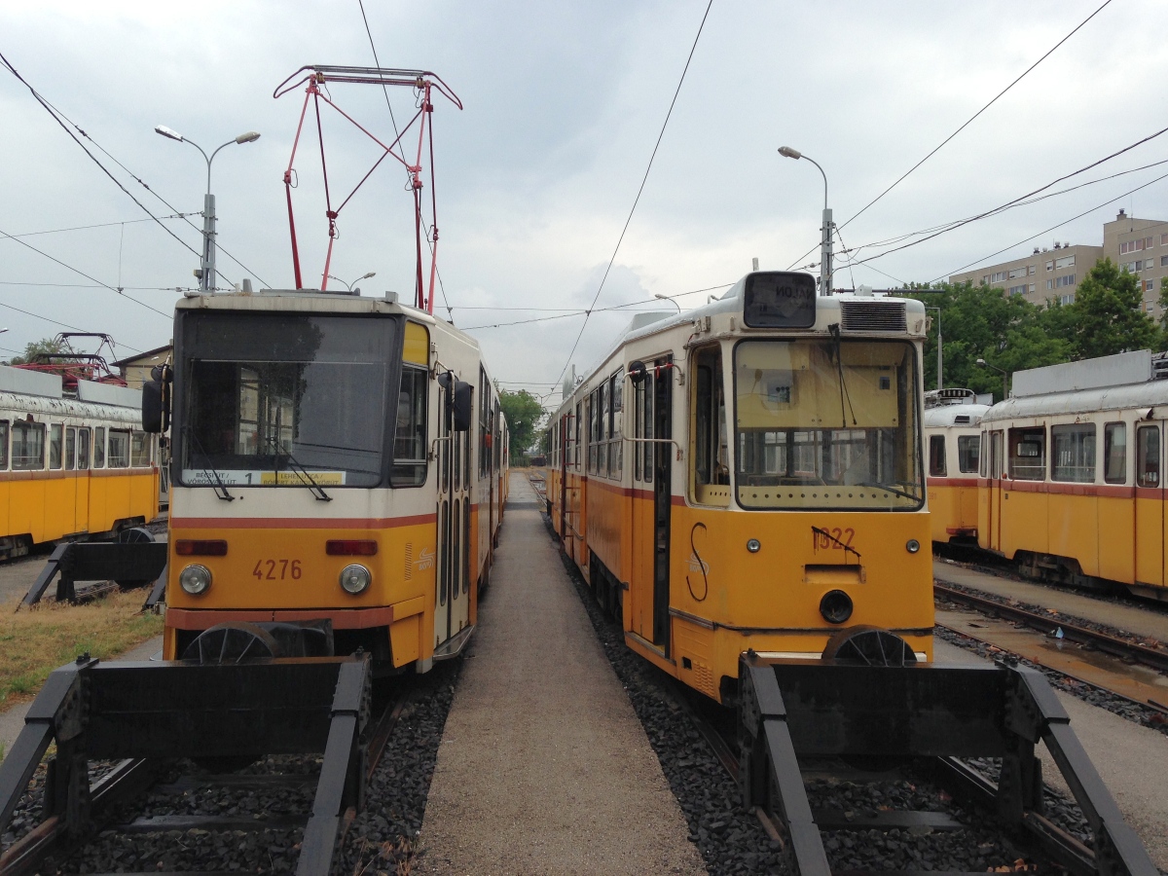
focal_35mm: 33
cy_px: 438
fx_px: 1113
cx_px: 584
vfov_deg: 42.9
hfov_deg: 55.4
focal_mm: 4.12
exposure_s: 1/968
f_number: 2.4
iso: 50
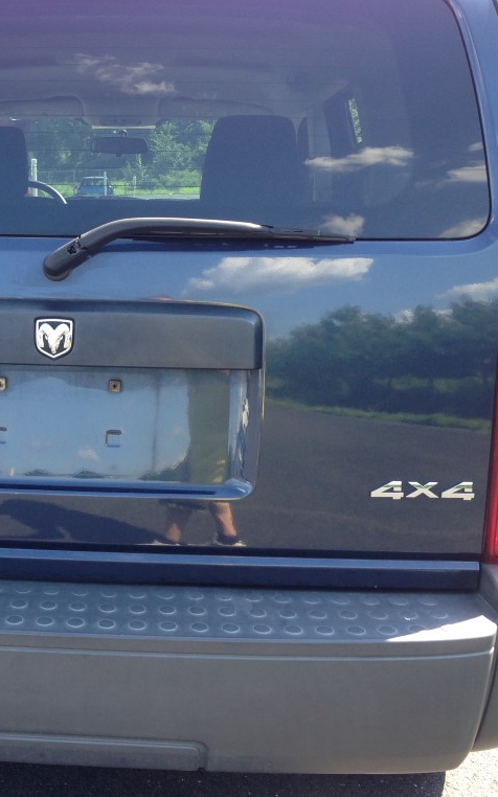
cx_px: 73
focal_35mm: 47
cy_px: 401
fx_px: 1021
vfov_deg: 42.7
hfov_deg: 26.7
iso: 50
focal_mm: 4.12
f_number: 2.4
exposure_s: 1/140
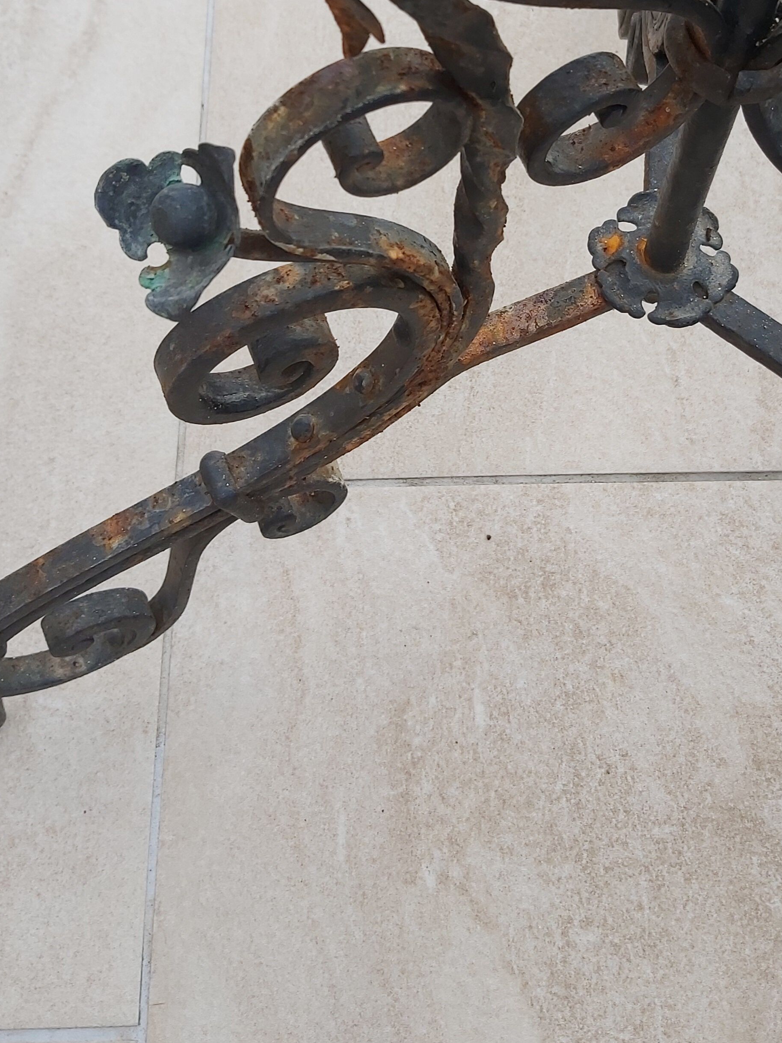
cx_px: 472
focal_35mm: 43
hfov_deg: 33.5
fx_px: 1295
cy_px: 273
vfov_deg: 42.6
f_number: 1.7
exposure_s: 1/386
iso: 64
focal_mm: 3.92
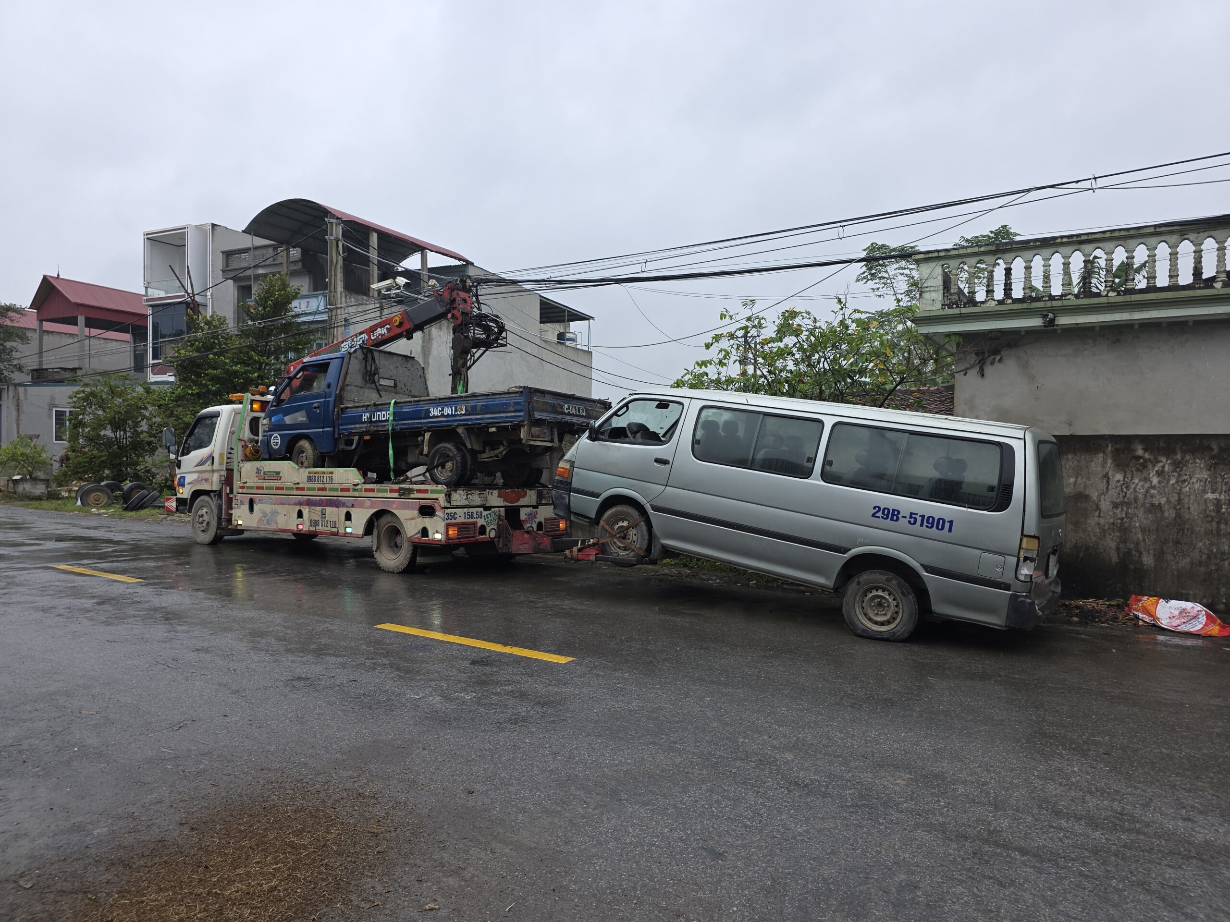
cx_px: 615
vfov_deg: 58.9
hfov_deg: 73.9
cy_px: 461
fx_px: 817
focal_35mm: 23
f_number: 1.7
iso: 12
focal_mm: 6.3
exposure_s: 1/172
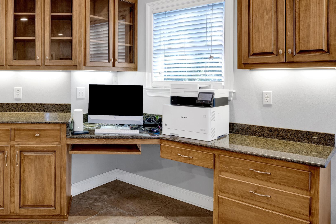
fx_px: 280
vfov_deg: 43.0
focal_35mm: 30
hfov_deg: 59.4
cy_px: 76
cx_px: 94
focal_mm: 16
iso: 400
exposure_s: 1/2.5
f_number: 11
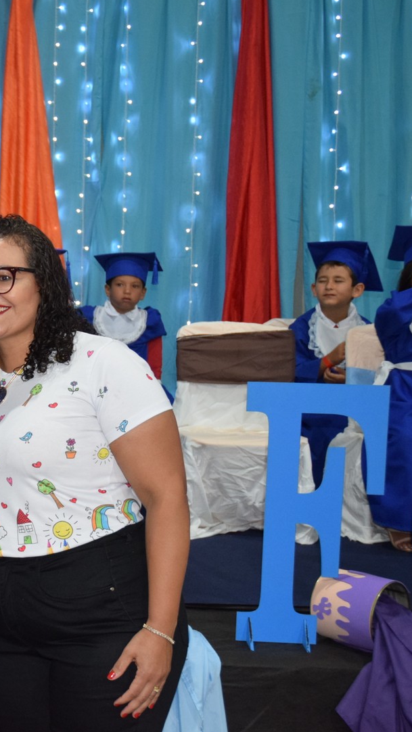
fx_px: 1161
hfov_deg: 18.6
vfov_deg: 35.0
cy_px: 362
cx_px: -133
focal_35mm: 60
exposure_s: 1/60
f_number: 3.8
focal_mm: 25
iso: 1400
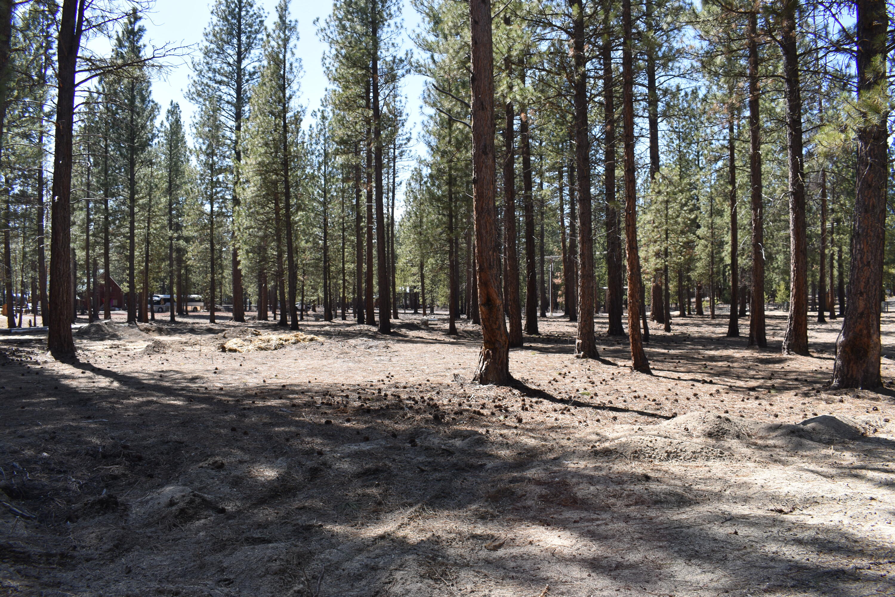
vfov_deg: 47.9
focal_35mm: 27
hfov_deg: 67.4
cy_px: 298
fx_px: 671
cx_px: 448
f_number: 8
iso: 100
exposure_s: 1/125
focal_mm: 18
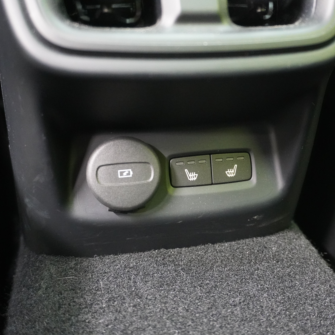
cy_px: 167
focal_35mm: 46
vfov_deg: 36.8
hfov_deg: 36.6
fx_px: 504
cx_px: 207
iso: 6400
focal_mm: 24
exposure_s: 1/10
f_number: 4.5
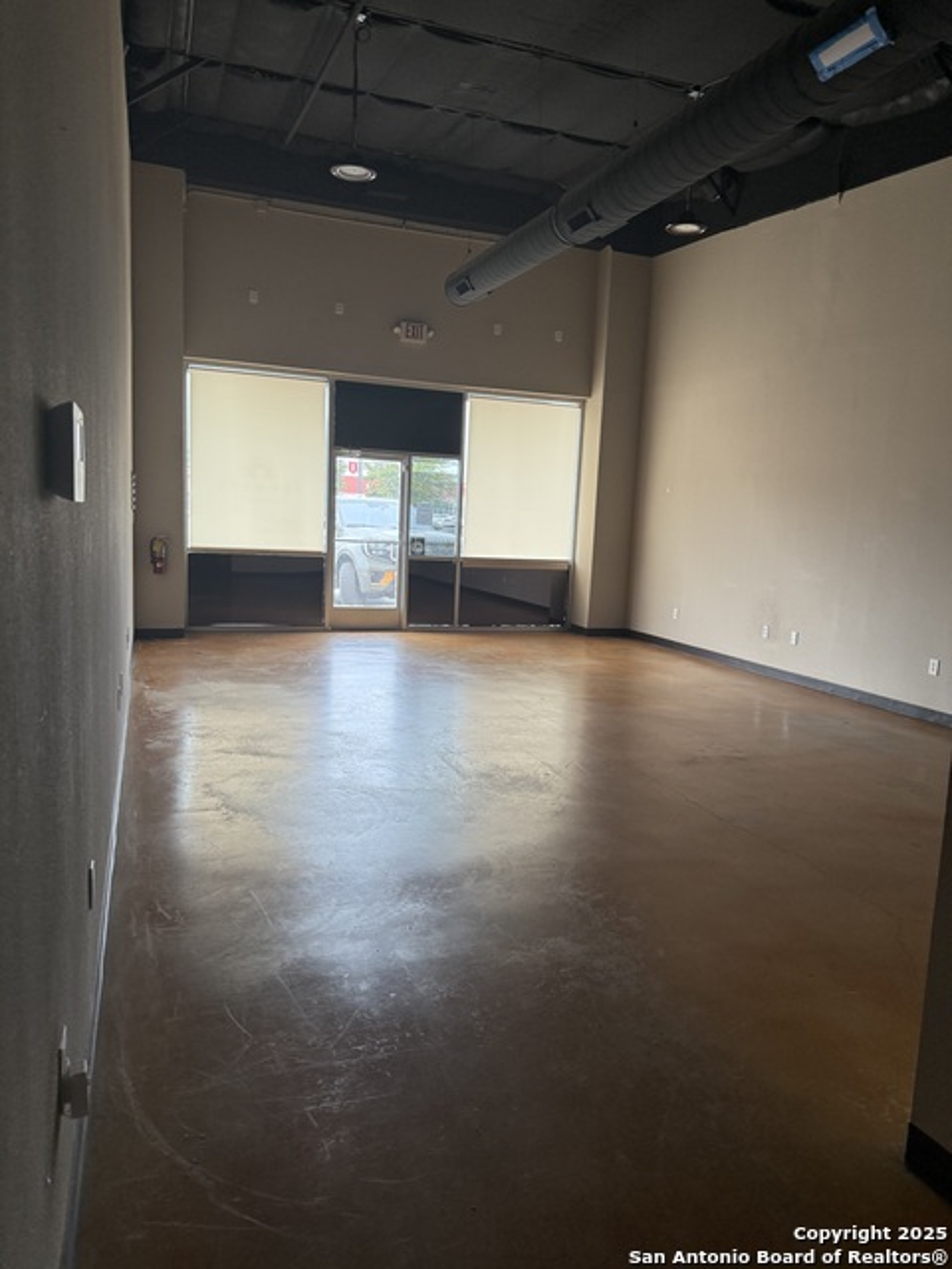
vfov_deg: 71.6
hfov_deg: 56.8
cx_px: 476
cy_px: 634
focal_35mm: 24
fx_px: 880
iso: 200
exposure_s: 1/90
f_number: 1.78
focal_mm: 6.76
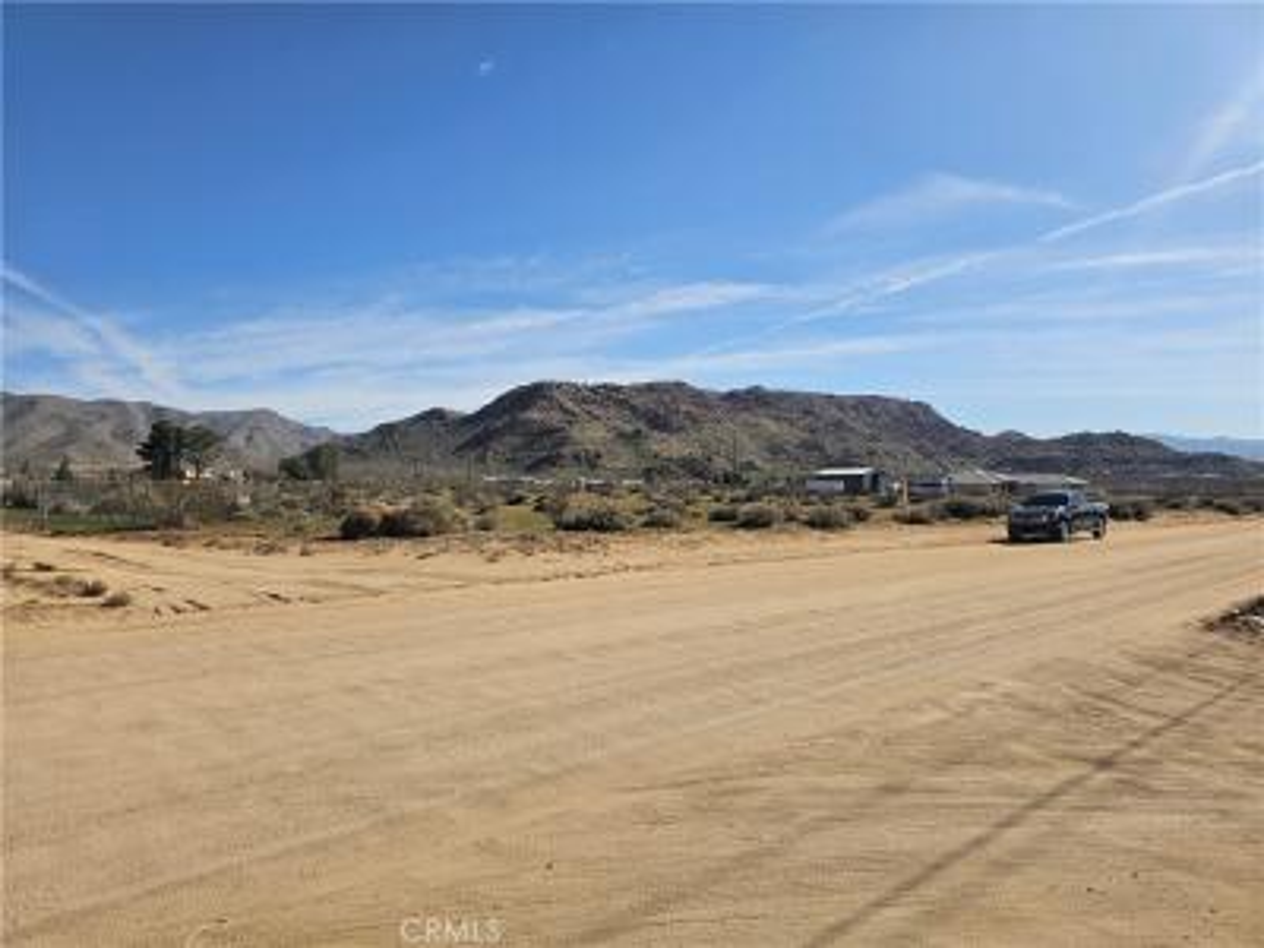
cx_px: 632
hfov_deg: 73.9
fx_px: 840
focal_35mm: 23
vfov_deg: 58.9
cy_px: 474
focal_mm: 6.3
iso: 10
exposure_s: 1/1542
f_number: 1.7
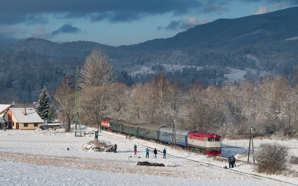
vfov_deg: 13.6
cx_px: 149
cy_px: 98
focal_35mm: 96
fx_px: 779
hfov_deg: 21.6
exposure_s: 1/500
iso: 200
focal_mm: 63
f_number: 8
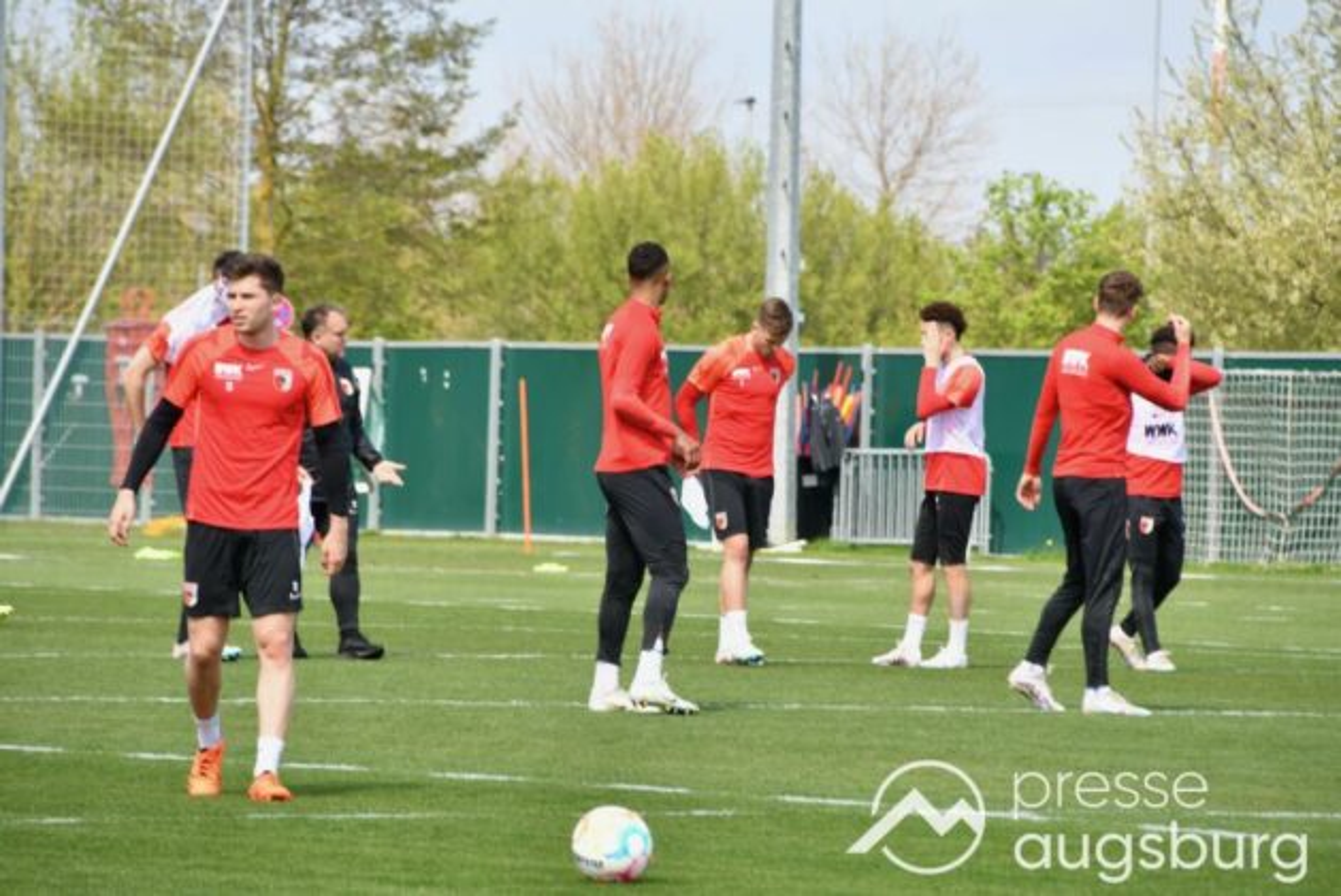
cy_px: 448
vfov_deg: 3.8
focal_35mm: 360
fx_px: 13416
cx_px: 670
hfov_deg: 5.7
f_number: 13
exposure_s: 1/640
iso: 500
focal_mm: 240
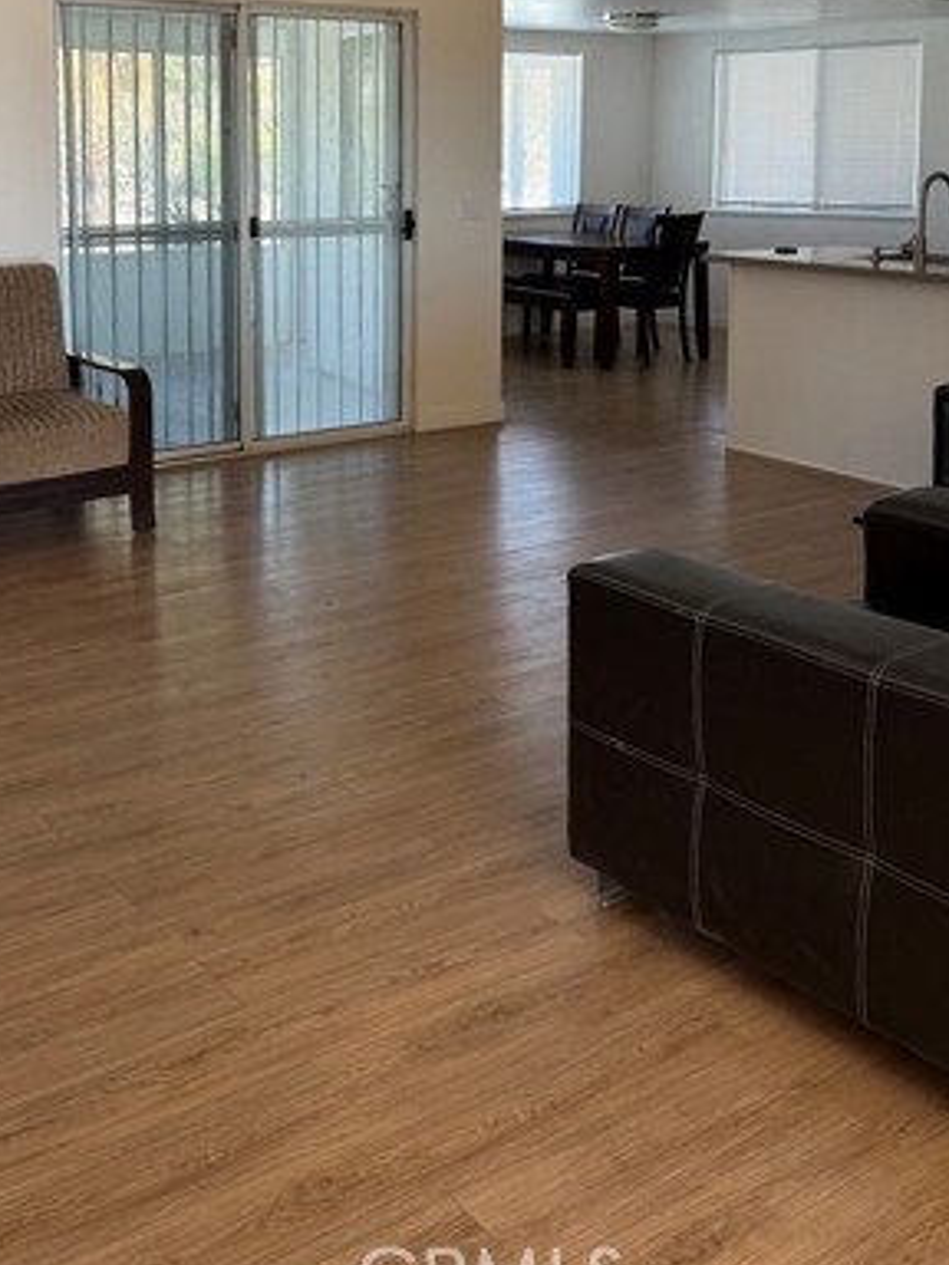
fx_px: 1462
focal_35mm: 40
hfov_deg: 35.7
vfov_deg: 44.7
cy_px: 270
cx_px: 343
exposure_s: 1/121
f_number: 1.78
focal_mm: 6.76
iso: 160
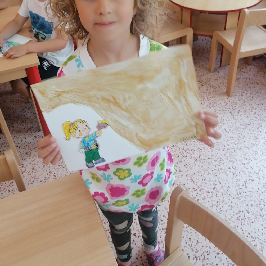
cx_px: 137
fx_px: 330
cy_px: 79
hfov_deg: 43.9
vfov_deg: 43.0
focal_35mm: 38
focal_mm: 4.75
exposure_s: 1/50
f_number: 1.8
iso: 80
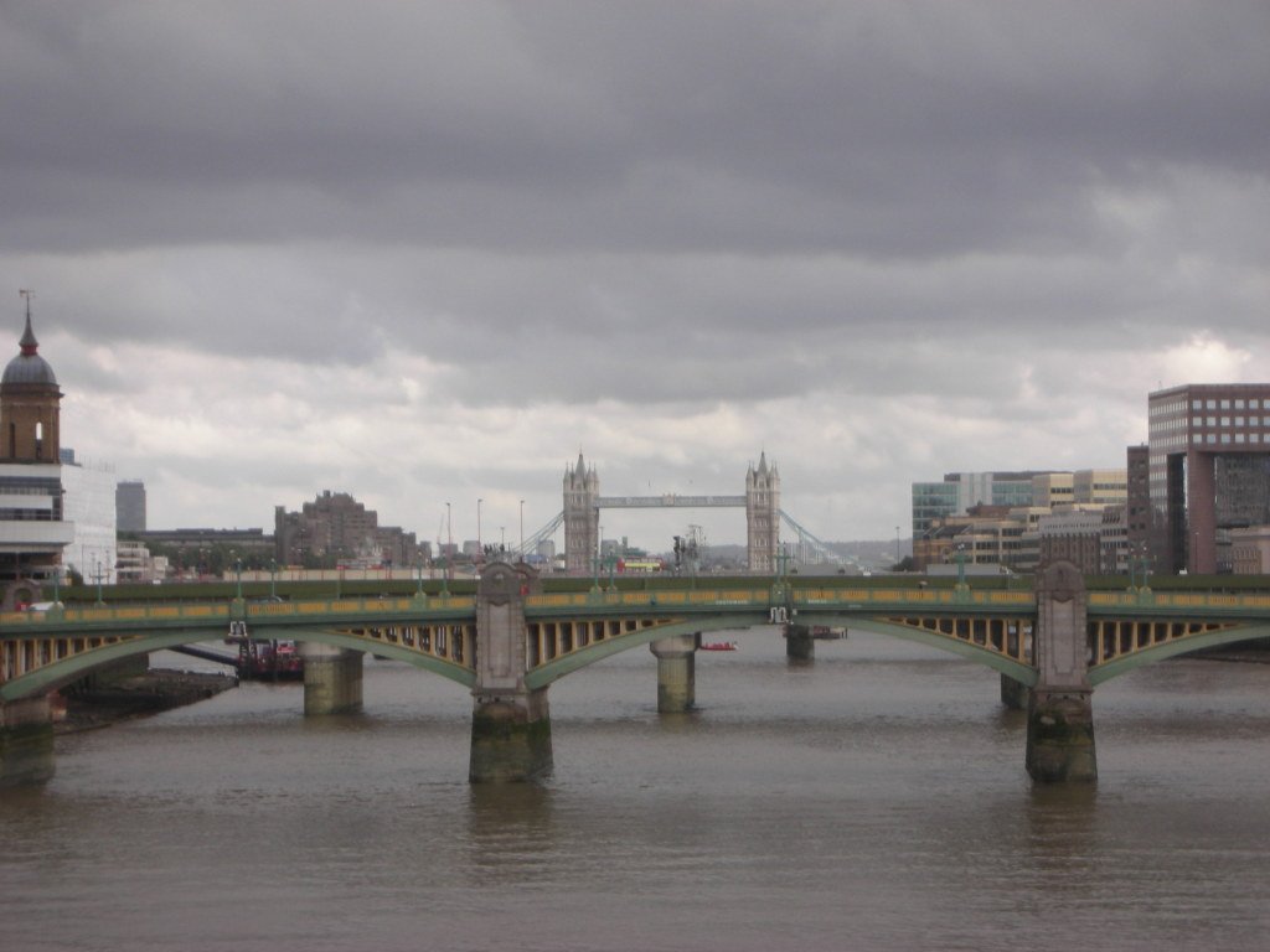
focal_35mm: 105
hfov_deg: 18.7
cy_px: 476
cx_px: 635
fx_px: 3852
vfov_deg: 14.1
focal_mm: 17.4
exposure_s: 1/130
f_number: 5.4
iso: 50
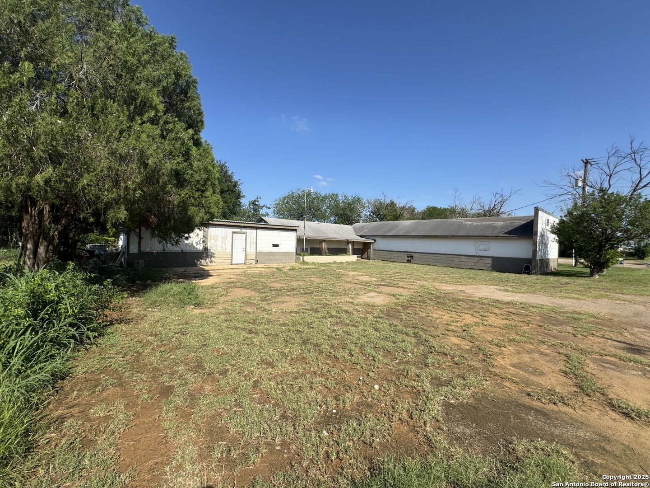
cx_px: 325
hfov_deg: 102.1
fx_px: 263
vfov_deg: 85.7
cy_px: 244
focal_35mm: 14
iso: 50
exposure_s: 1/2208
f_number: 2.2
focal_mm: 2.22
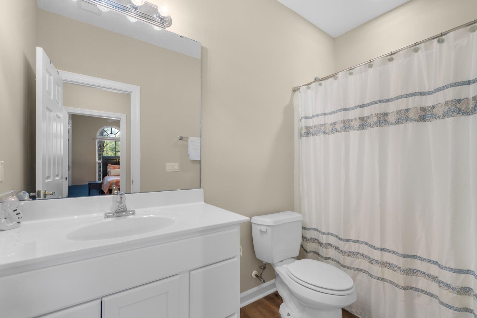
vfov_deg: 77.3
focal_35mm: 15
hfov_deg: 100.4
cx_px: 238
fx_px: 199
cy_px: 159
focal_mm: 10
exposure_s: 1/8
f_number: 4.5
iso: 100
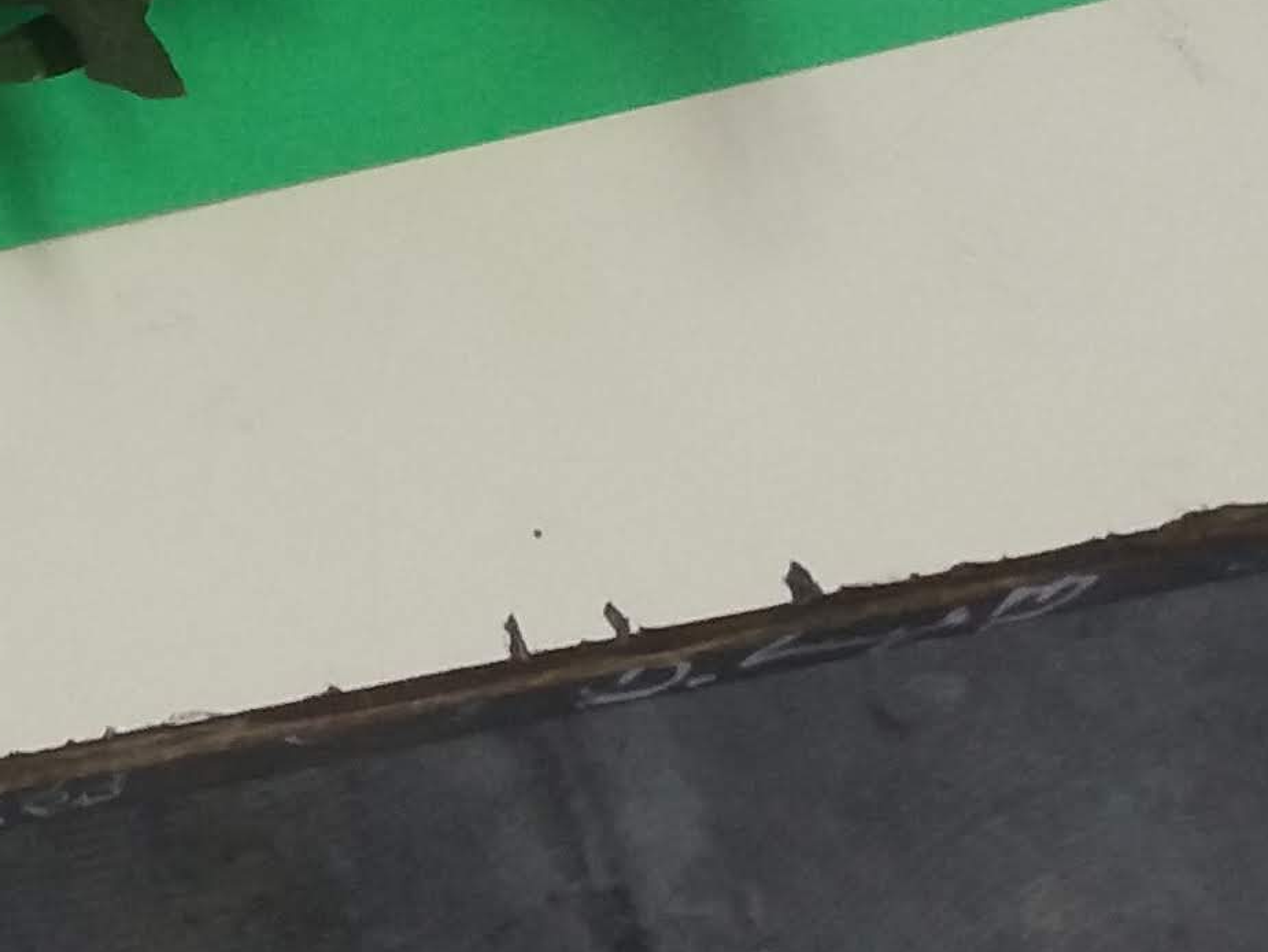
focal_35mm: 125
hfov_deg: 14.7
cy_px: -871
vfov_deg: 10.9
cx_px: -636
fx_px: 4579
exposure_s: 1/33
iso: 100
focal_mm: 3.7
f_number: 1.9
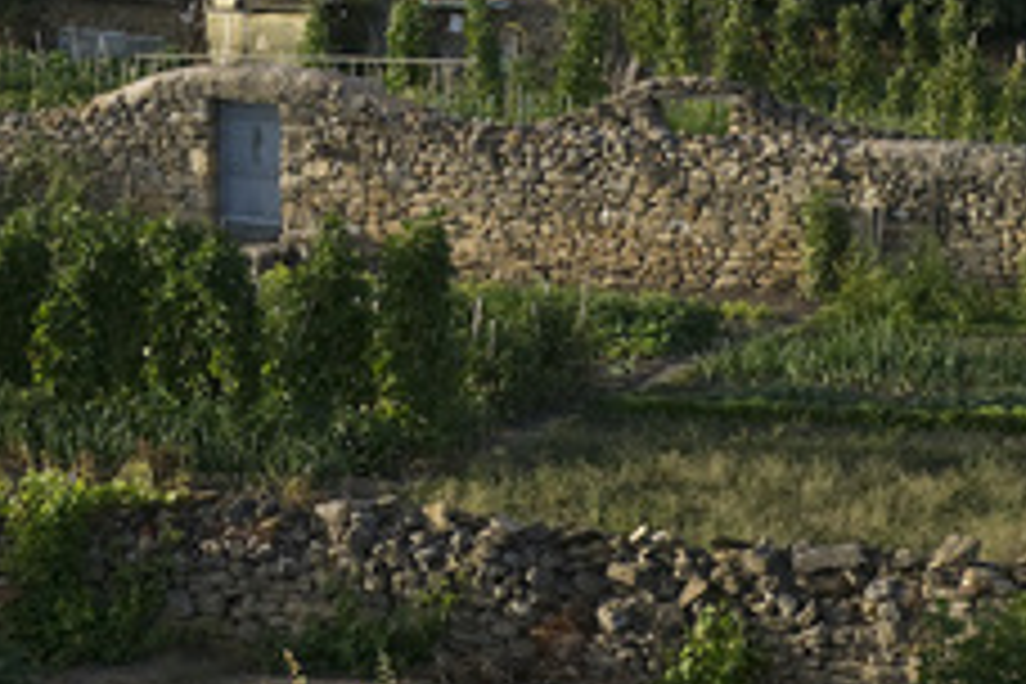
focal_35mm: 223
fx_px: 6355
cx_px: -288
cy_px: -106
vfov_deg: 6.1
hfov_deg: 9.1
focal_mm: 70
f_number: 5.6
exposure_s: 1/200
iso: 100
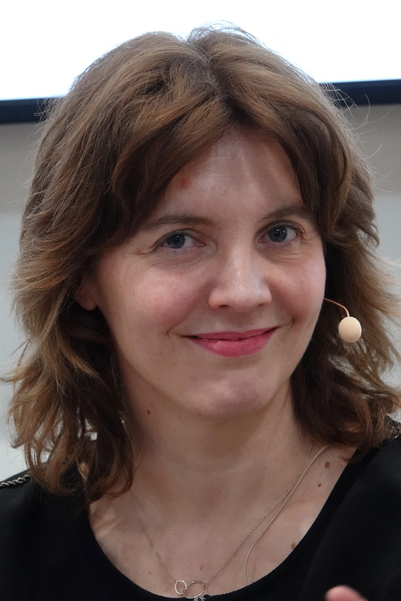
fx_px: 7652
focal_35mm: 458
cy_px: 300
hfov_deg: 3.0
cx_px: 200
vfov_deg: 4.5
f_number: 4.5
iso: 2500
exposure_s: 1/100
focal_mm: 167.98
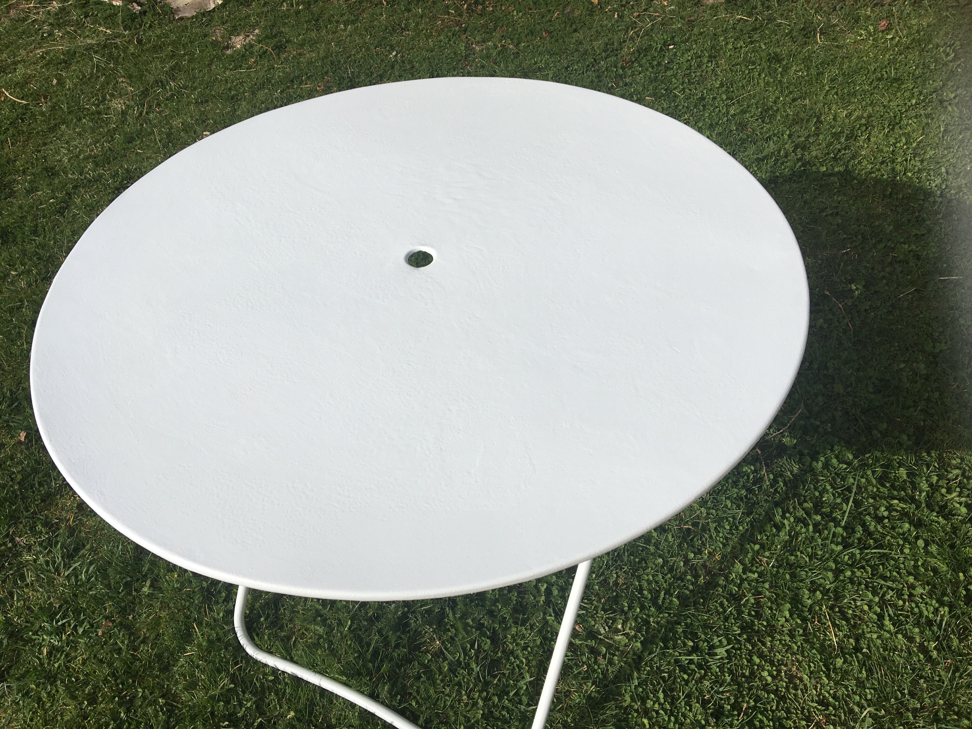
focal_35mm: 29
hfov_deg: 61.7
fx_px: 814
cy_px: 364
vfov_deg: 48.2
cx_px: 486
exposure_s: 1/2653
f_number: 2.2
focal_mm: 4.15
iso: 25
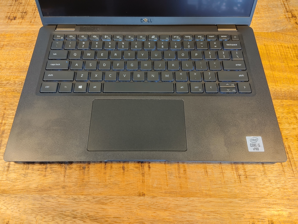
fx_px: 224
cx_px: 149
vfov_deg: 53.1
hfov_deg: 67.3
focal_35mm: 26
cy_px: 112
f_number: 1.8
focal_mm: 4.81
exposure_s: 1/50
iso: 150
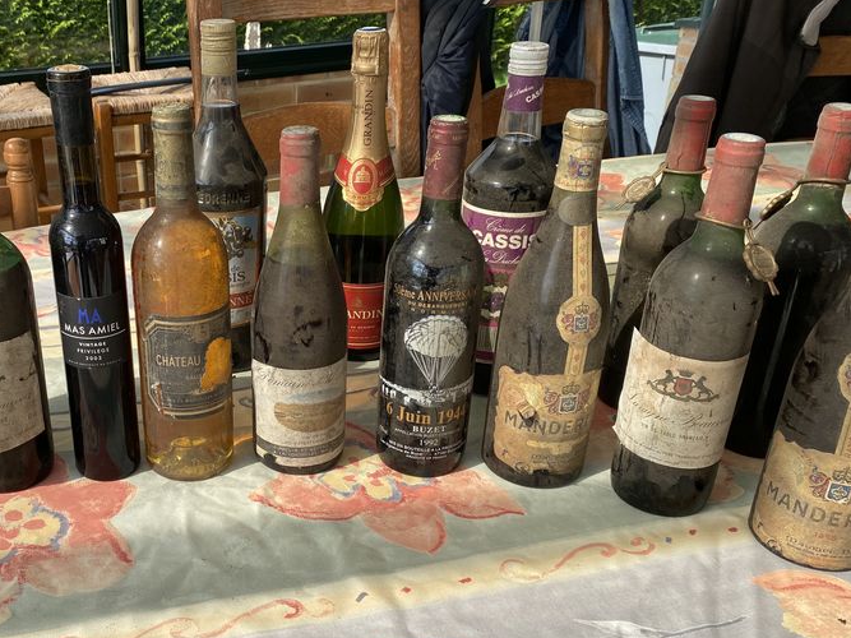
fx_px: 959
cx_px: 248
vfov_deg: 36.7
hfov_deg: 46.7
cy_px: 373
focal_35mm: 39
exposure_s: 1/1232
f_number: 1.8
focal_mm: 4.25
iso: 32
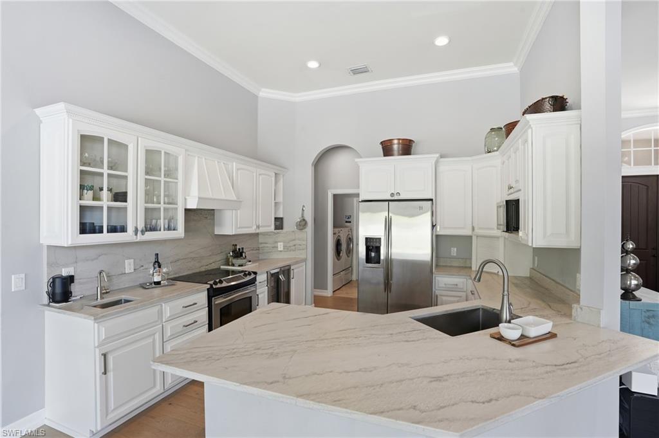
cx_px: 330
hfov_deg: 96.8
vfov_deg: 73.7
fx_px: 293
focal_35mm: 16
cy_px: 219
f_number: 9
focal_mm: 16
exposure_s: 1/60
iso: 400
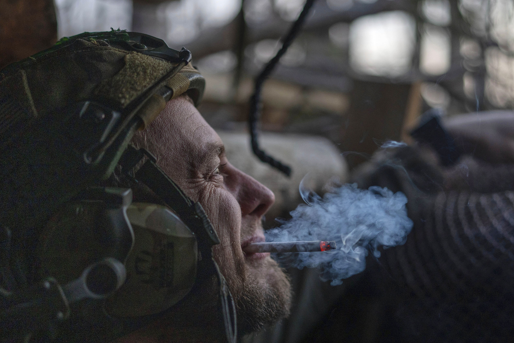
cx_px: 264
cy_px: 247
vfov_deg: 24.0
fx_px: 800
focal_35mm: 56
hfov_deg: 35.6
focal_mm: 35
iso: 320
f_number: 1.4
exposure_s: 1/250
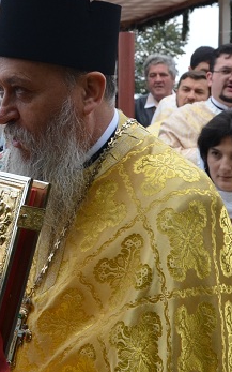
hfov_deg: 11.8
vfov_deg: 18.8
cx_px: 58
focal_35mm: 111
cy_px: 162
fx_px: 1120
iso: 400
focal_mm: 21
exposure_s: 1/125
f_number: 5.6
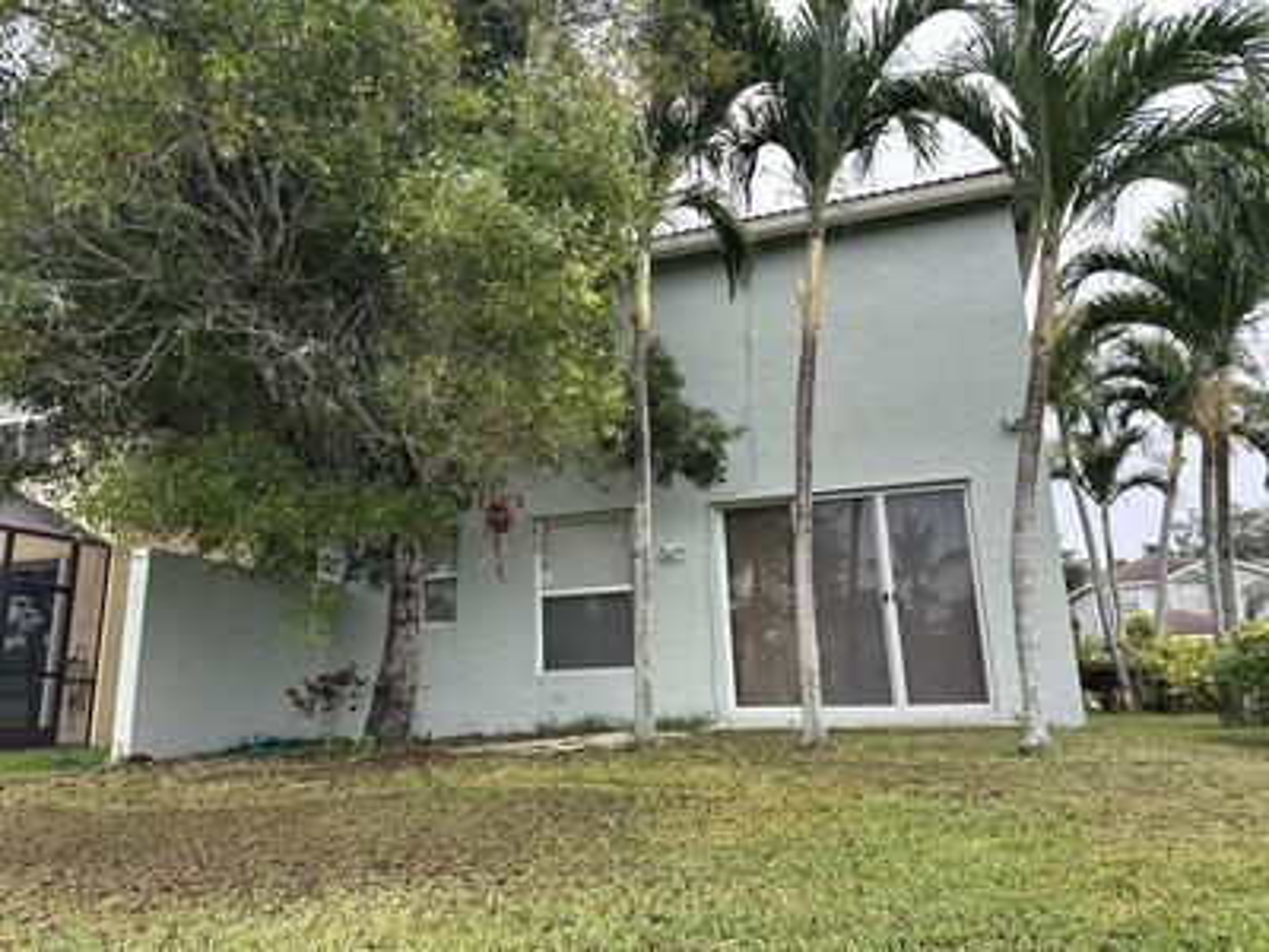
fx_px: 880
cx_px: 634
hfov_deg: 71.6
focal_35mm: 24
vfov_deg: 56.8
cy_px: 476
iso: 80
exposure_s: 1/642
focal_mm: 6.86
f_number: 1.78
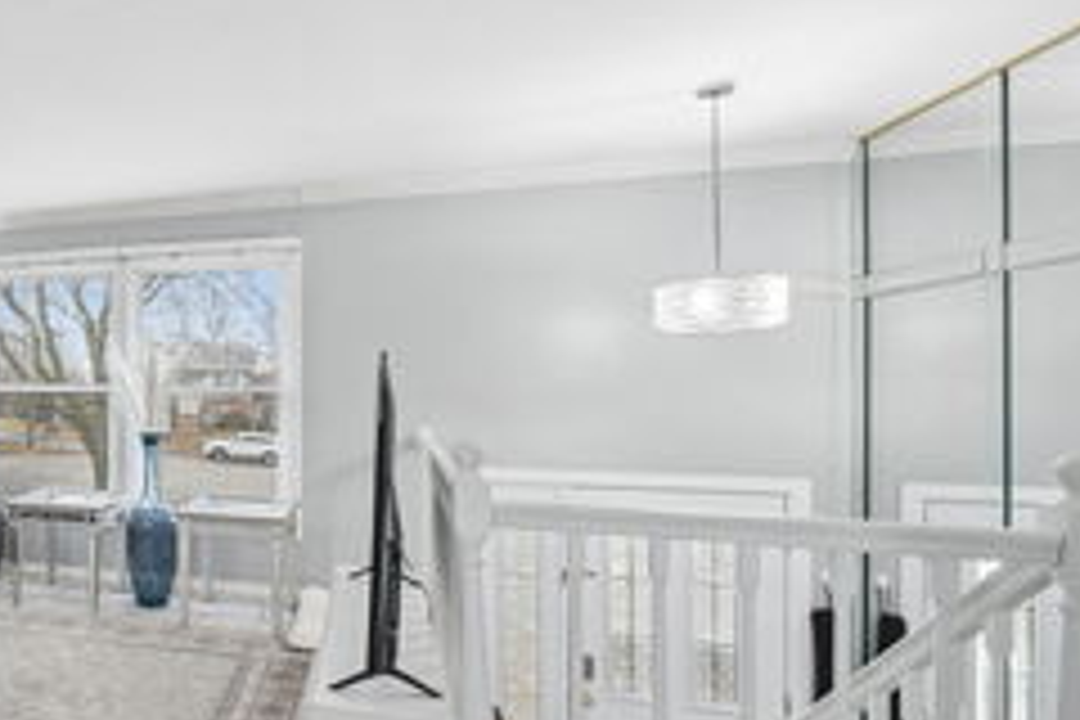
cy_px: 378
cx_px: 83
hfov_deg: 53.2
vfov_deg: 43.6
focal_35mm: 30
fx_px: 900
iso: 400
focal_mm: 15
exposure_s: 1/10
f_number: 8
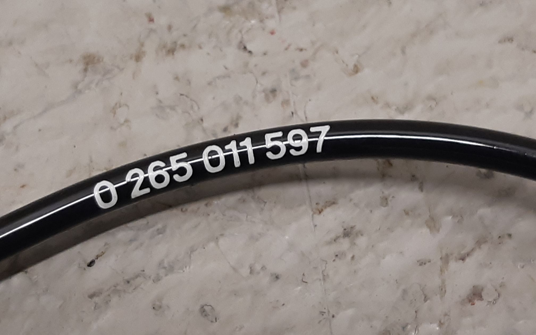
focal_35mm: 28
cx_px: 268
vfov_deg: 44.4
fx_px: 409
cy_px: 140
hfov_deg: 66.5
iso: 125
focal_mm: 3.93
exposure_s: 1/50
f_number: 1.7
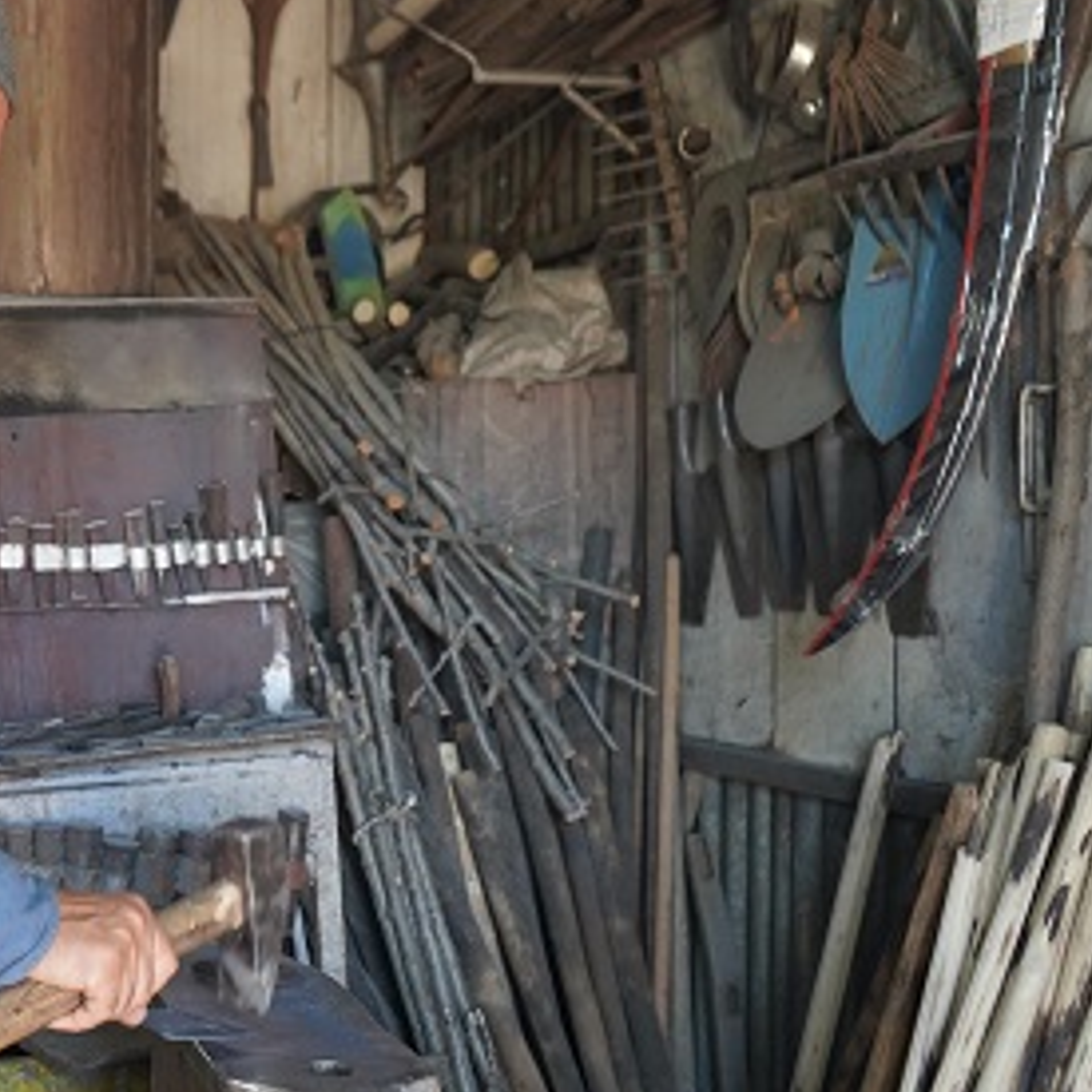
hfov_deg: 31.2
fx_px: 1856
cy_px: 754
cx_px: 99
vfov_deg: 32.4
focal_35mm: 52
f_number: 4
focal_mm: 28
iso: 1600
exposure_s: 1/160
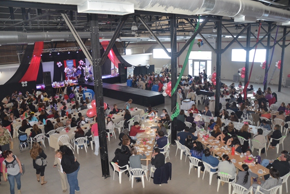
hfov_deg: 65.5
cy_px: 99
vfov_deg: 46.4
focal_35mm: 28
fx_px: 226
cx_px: 144
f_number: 3.5
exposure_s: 1/60
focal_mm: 18
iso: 800
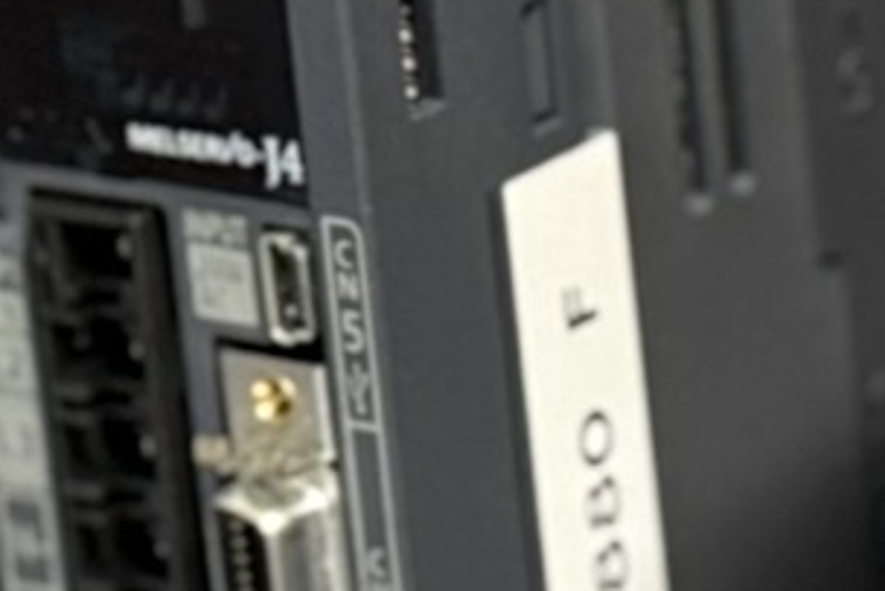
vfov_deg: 4.1
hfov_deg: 6.1
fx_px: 8264
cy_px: 751
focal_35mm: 336
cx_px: 515
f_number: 1.78
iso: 250
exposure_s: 1/33
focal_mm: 6.76
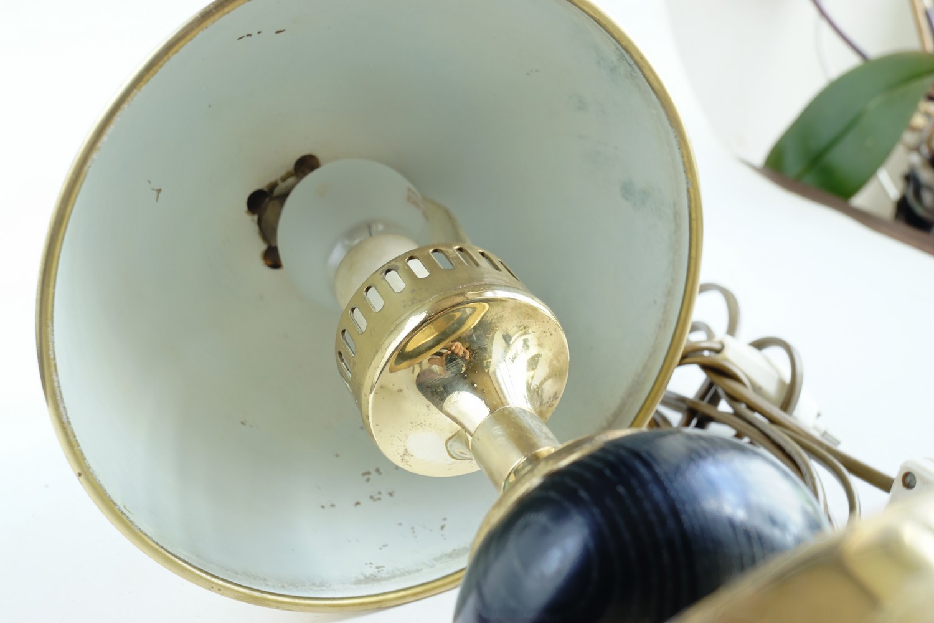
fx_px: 1090
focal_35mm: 42
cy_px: 312
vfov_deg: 31.9
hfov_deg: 46.4
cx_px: 467
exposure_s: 1/4
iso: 125
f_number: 9
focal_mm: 28
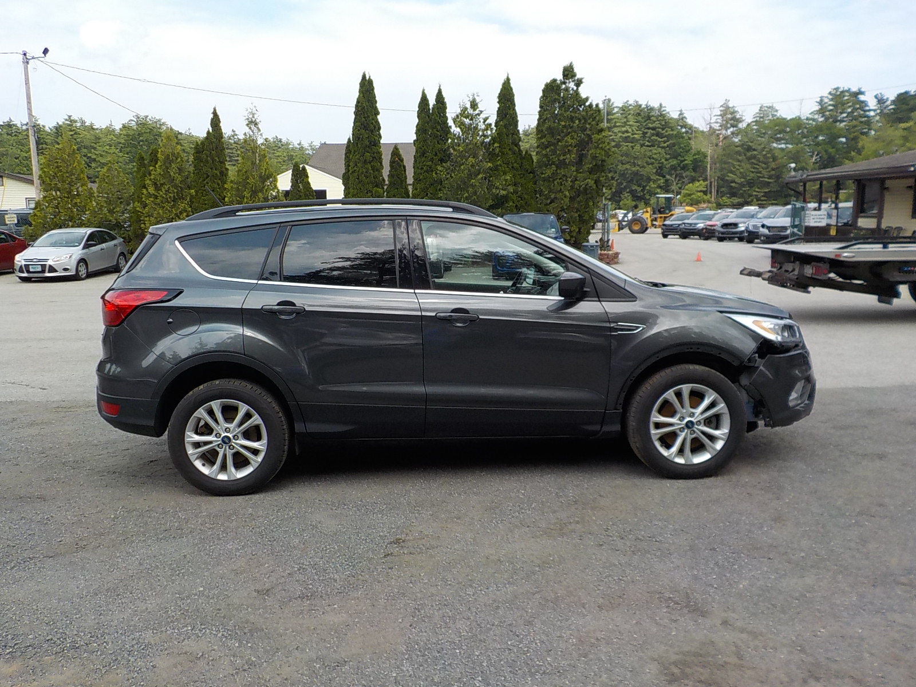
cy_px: 344
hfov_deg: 60.0
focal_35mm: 30
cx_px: 458
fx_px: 794
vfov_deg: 46.8
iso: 125
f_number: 3.3
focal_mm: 4.1
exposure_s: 1/800
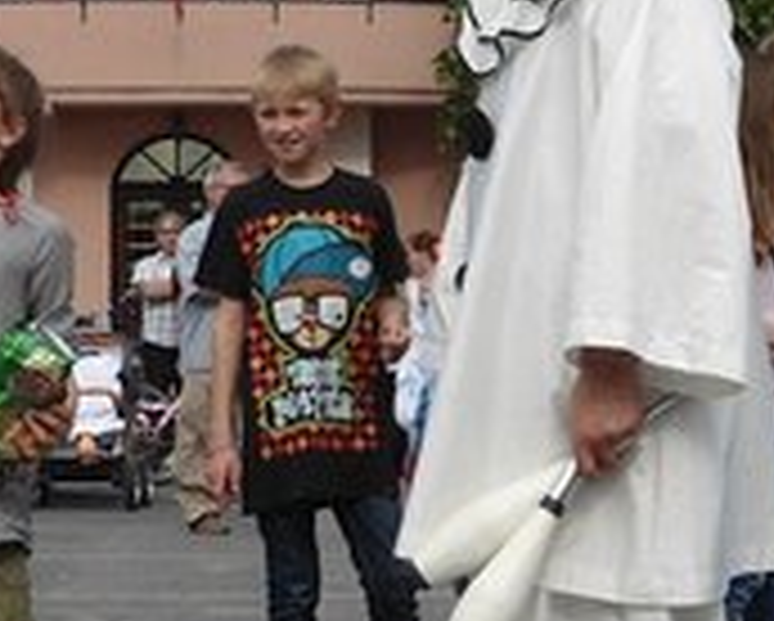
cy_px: 63
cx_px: 418
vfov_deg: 9.5
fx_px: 3715
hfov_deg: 11.9
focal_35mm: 162
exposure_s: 1/800
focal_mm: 7.9
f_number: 3.5
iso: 80
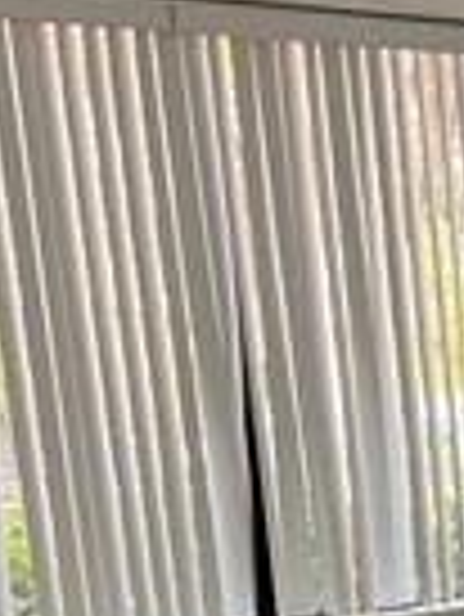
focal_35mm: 114
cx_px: 716
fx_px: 2034
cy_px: 935
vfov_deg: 15.8
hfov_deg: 12.3
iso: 200
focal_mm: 5.7
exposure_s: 1/60
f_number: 1.5
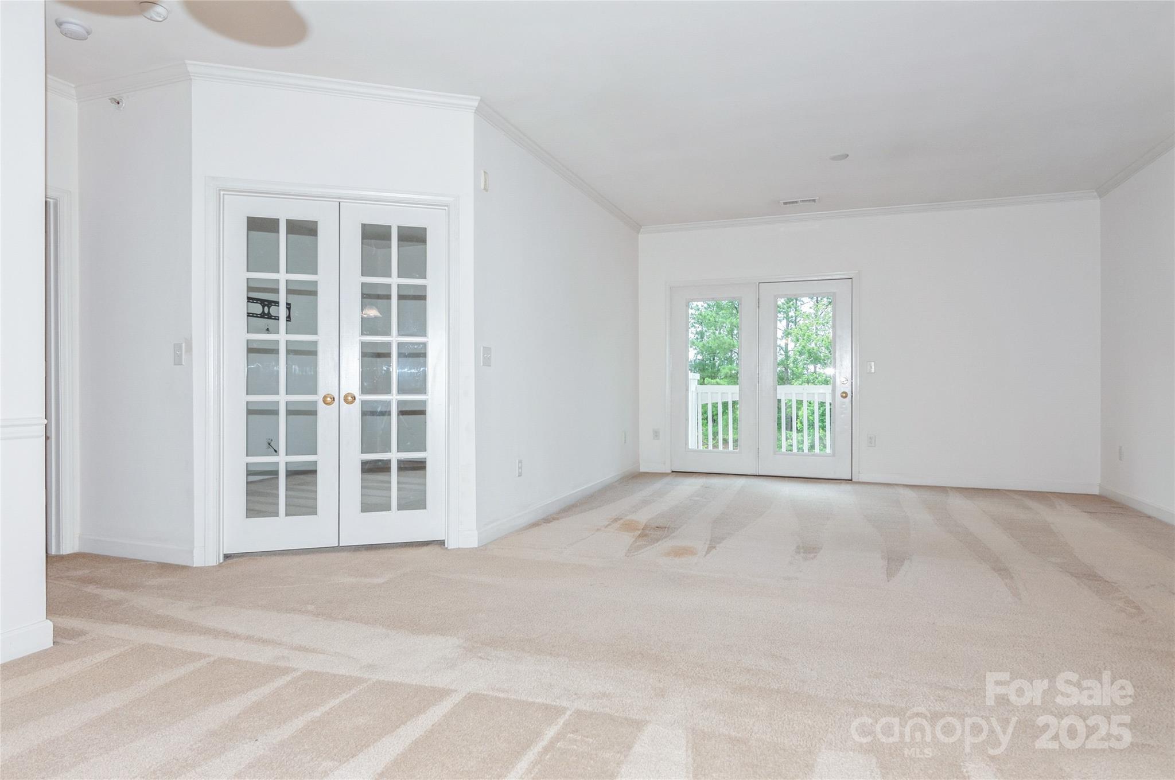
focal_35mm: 20
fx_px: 636
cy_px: 390
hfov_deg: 85.5
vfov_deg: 63.1
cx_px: 588
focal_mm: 13
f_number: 8
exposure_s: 1/60
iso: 200
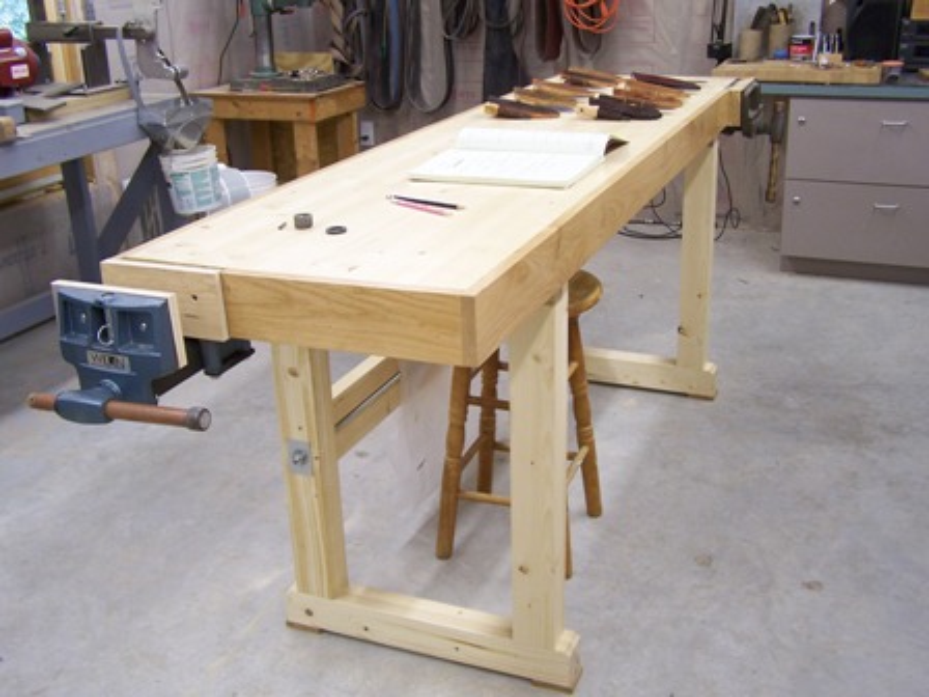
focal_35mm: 38
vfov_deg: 37.7
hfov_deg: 49.0
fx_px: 1020
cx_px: 464
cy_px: 348
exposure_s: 1/30
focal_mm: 6.3
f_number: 2.8
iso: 80
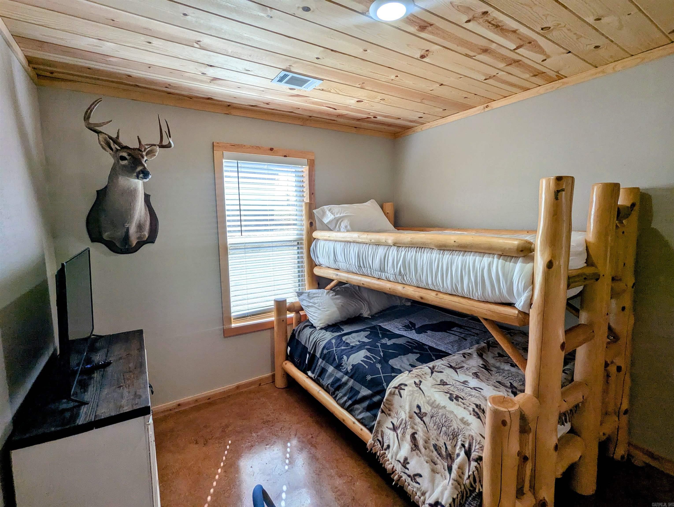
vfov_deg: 78.2
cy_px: 254
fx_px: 312
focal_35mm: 16
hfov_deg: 94.4
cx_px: 337
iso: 48
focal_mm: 2.35
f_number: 2.2
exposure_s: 1/223
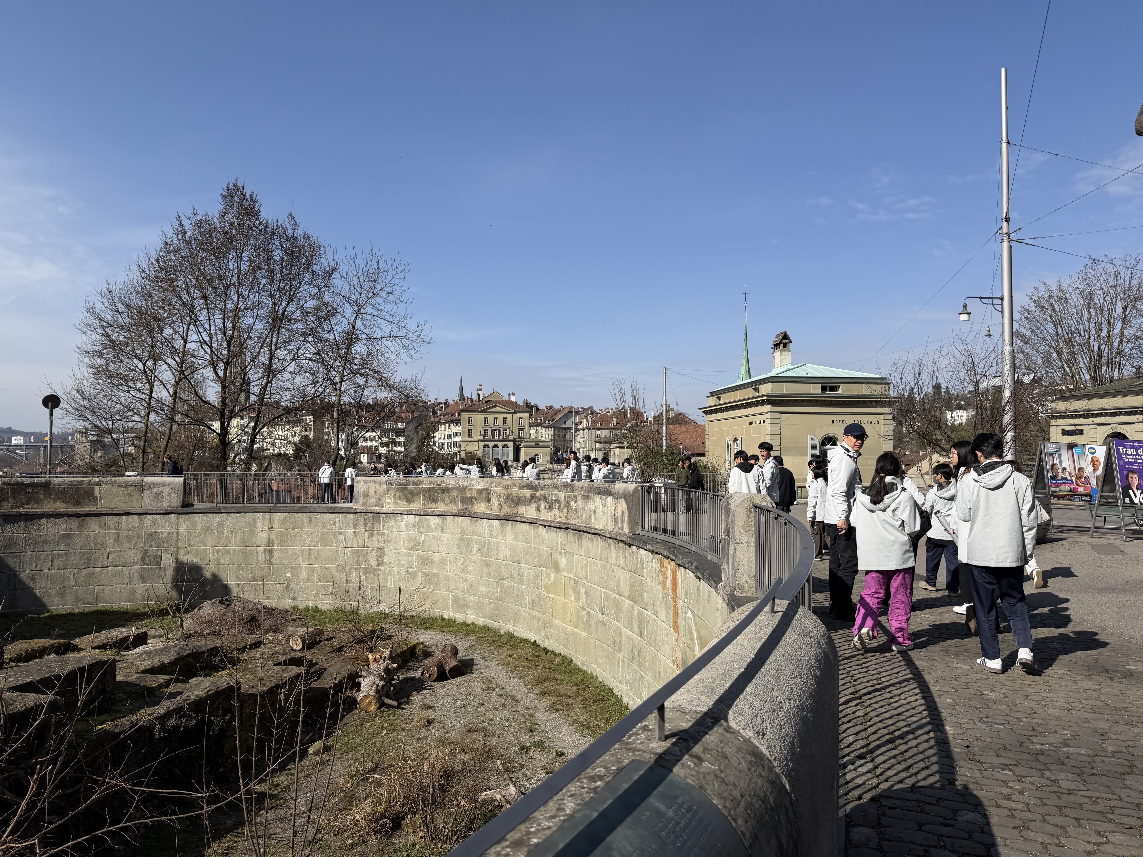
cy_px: 428
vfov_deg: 56.8
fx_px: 792
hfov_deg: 71.6
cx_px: 572
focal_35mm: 24
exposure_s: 1/6711
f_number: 1.78
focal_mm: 6.76
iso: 80
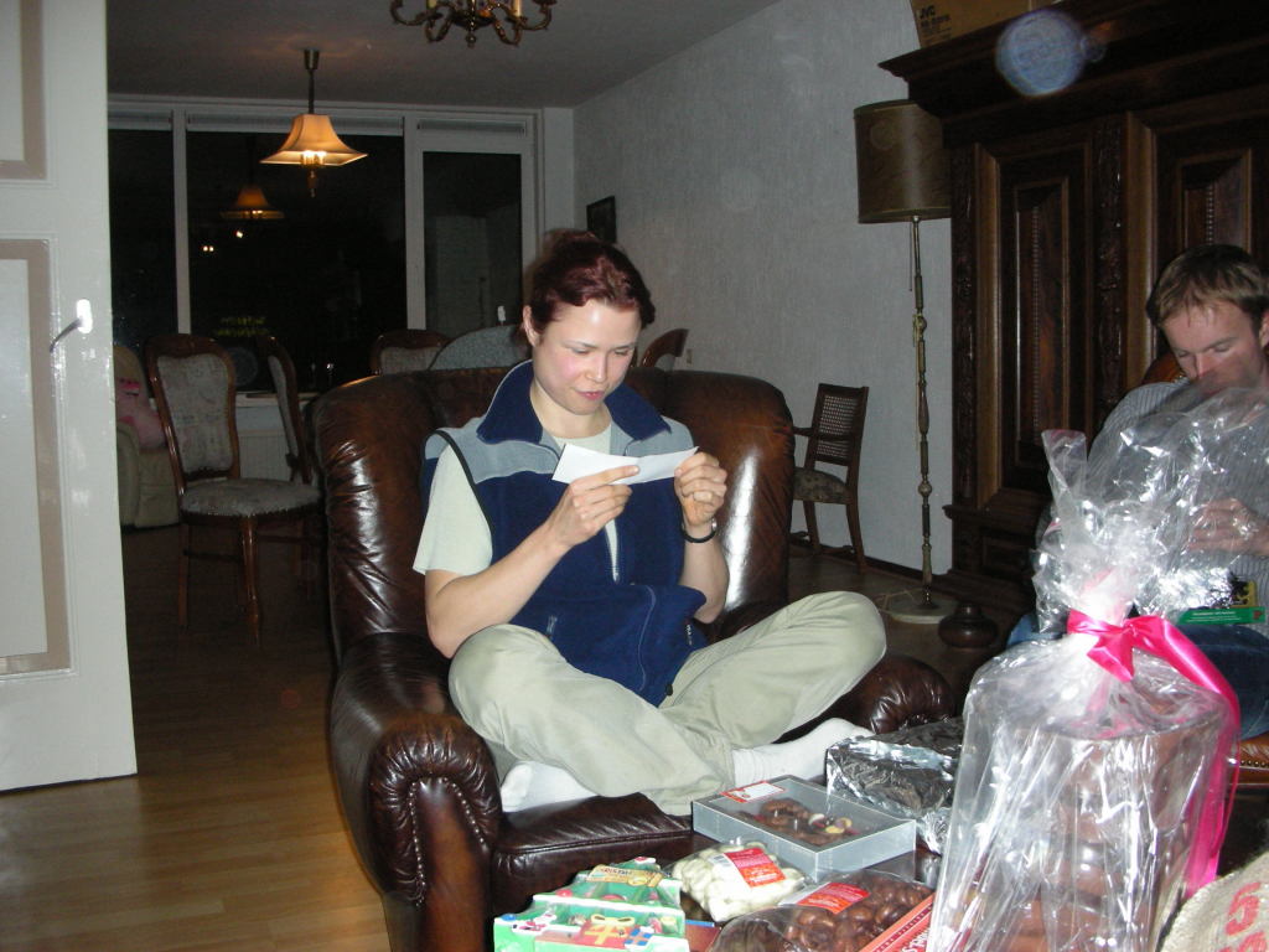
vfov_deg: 40.7
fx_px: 1283
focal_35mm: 35
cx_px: 634
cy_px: 476
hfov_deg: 52.6
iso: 183
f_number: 3
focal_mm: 5.8
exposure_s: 1/60.1
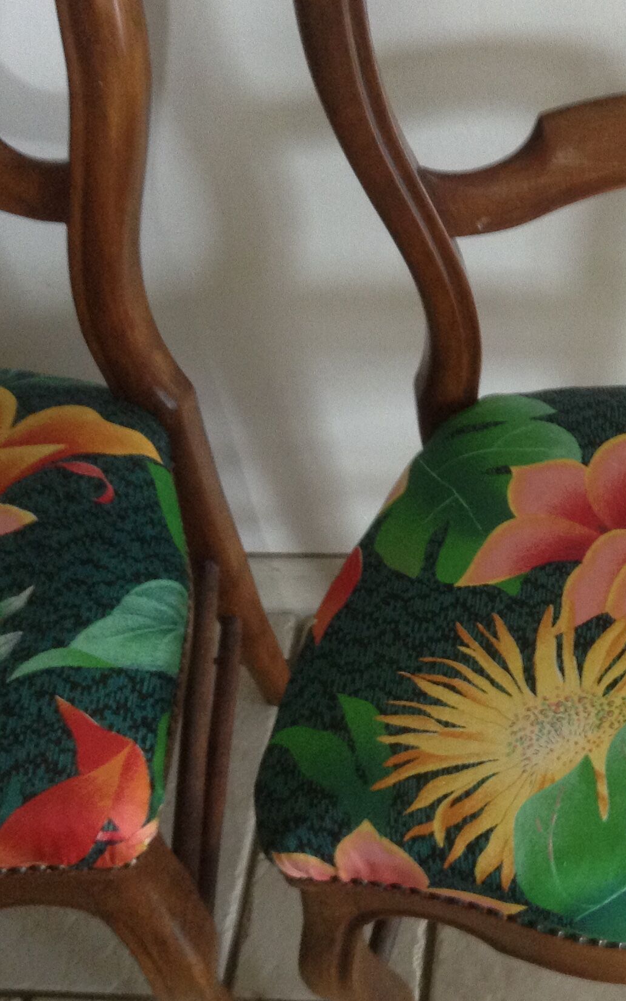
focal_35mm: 55
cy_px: 528
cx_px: 544
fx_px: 1501
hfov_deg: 23.0
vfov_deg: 36.9
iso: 125
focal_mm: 3.3
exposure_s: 1/24
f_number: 2.4
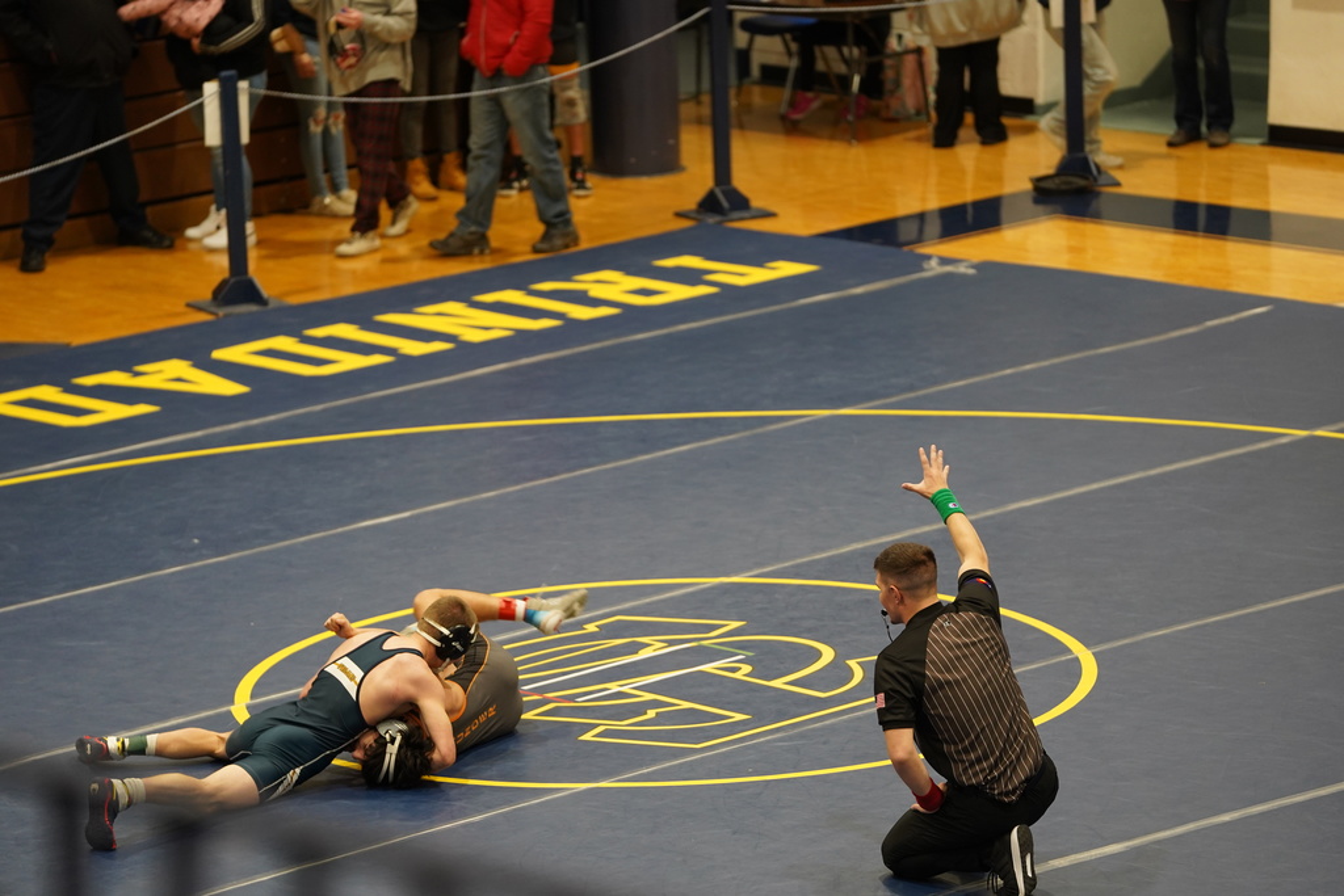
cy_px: 448
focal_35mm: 200
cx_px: 672
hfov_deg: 10.3
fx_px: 7467
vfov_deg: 6.9
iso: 1600
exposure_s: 1/250
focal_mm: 200
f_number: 3.2
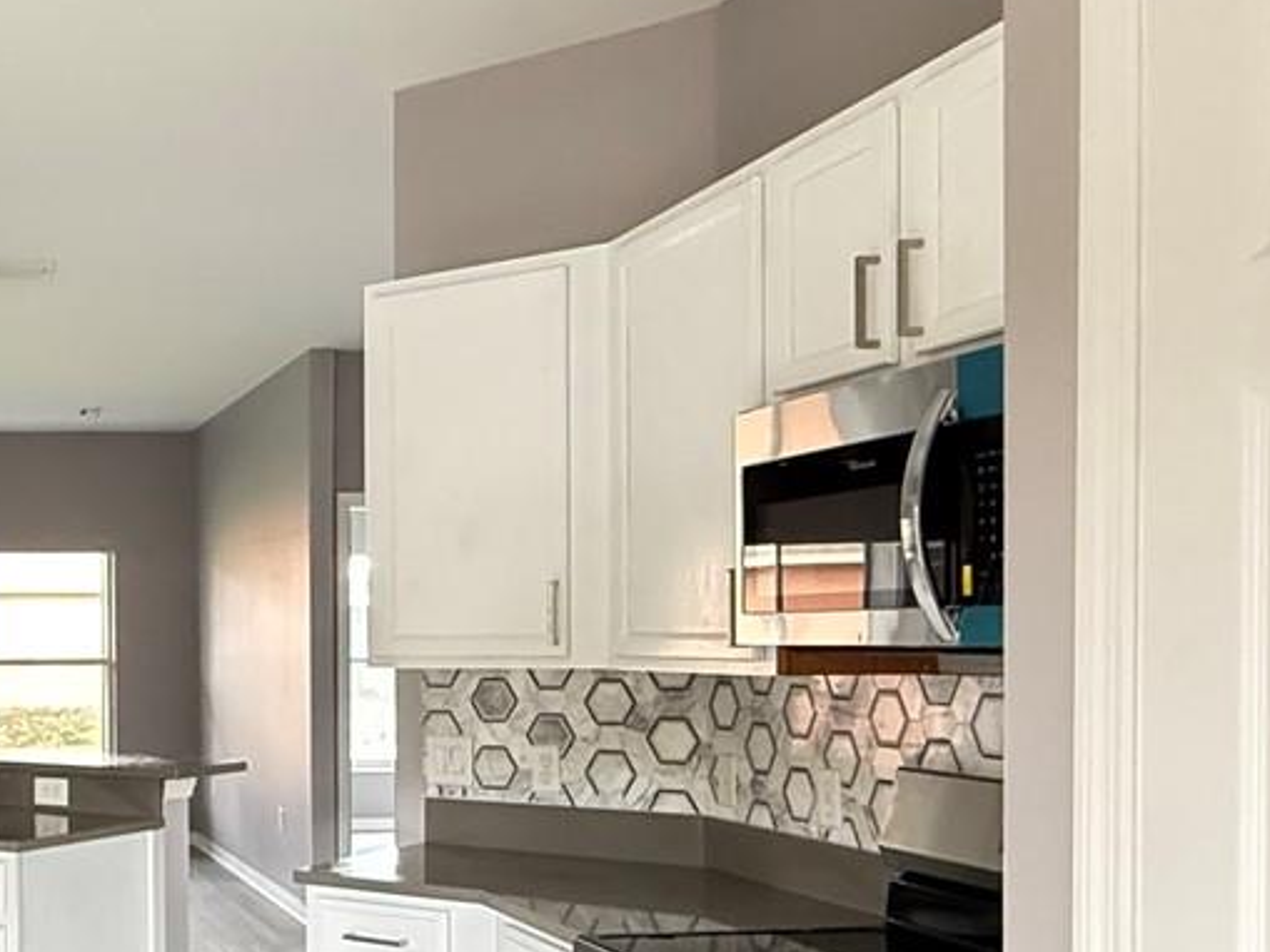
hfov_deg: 39.0
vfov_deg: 32.5
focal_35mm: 44
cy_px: 665
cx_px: 60
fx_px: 1615
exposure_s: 1/60
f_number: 2.2
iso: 800
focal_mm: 2.22
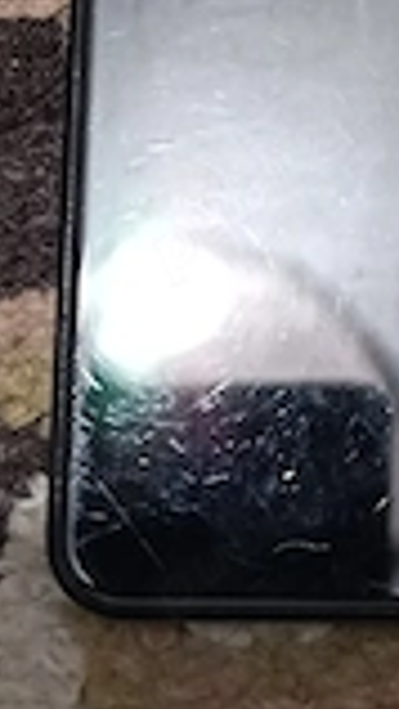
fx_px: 1240
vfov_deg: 28.4
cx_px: 453
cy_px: -108
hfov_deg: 17.6
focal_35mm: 66
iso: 2496
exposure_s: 1/25
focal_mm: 6.14
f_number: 1.65
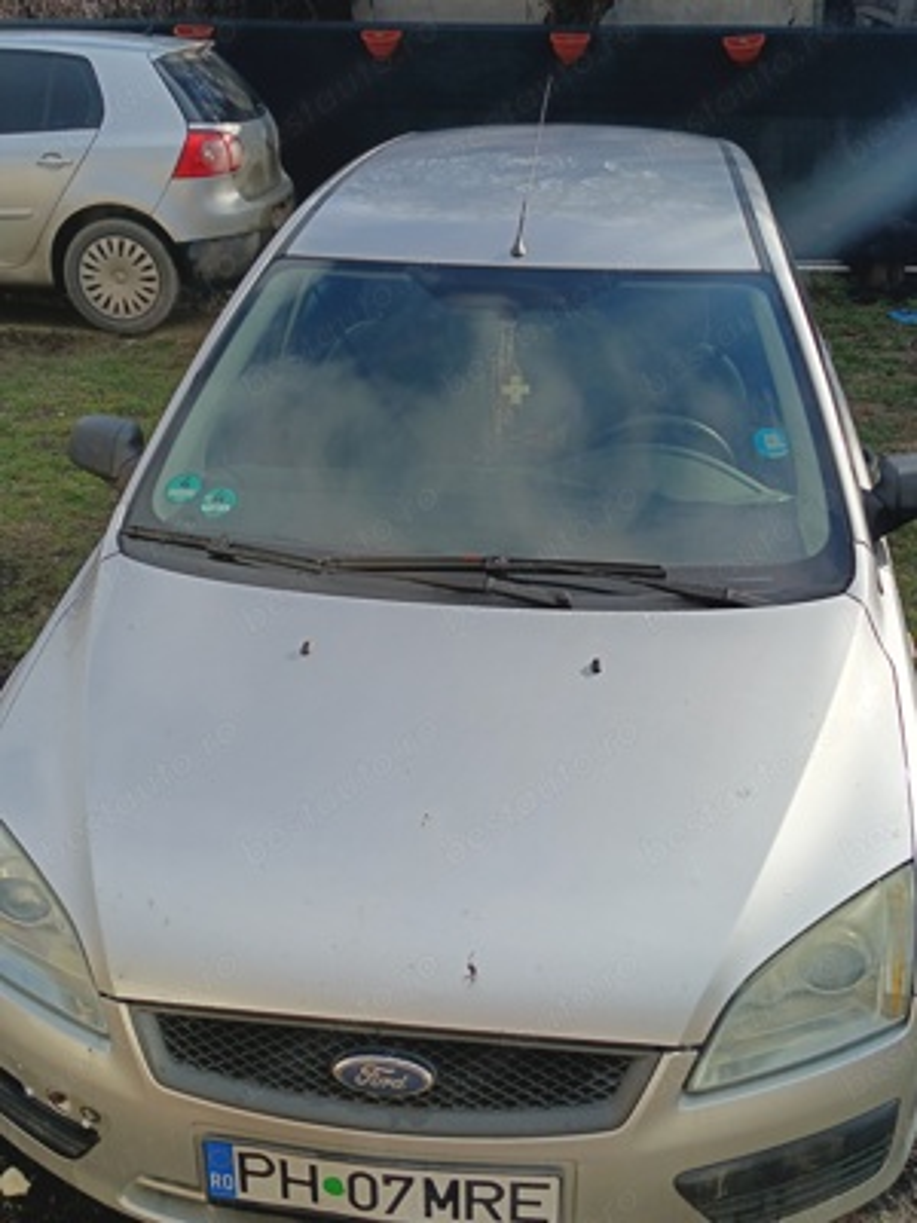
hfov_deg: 35.1
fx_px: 1448
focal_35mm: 41
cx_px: 458
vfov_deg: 45.8
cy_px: 612
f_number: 1.9
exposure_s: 1/816
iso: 100
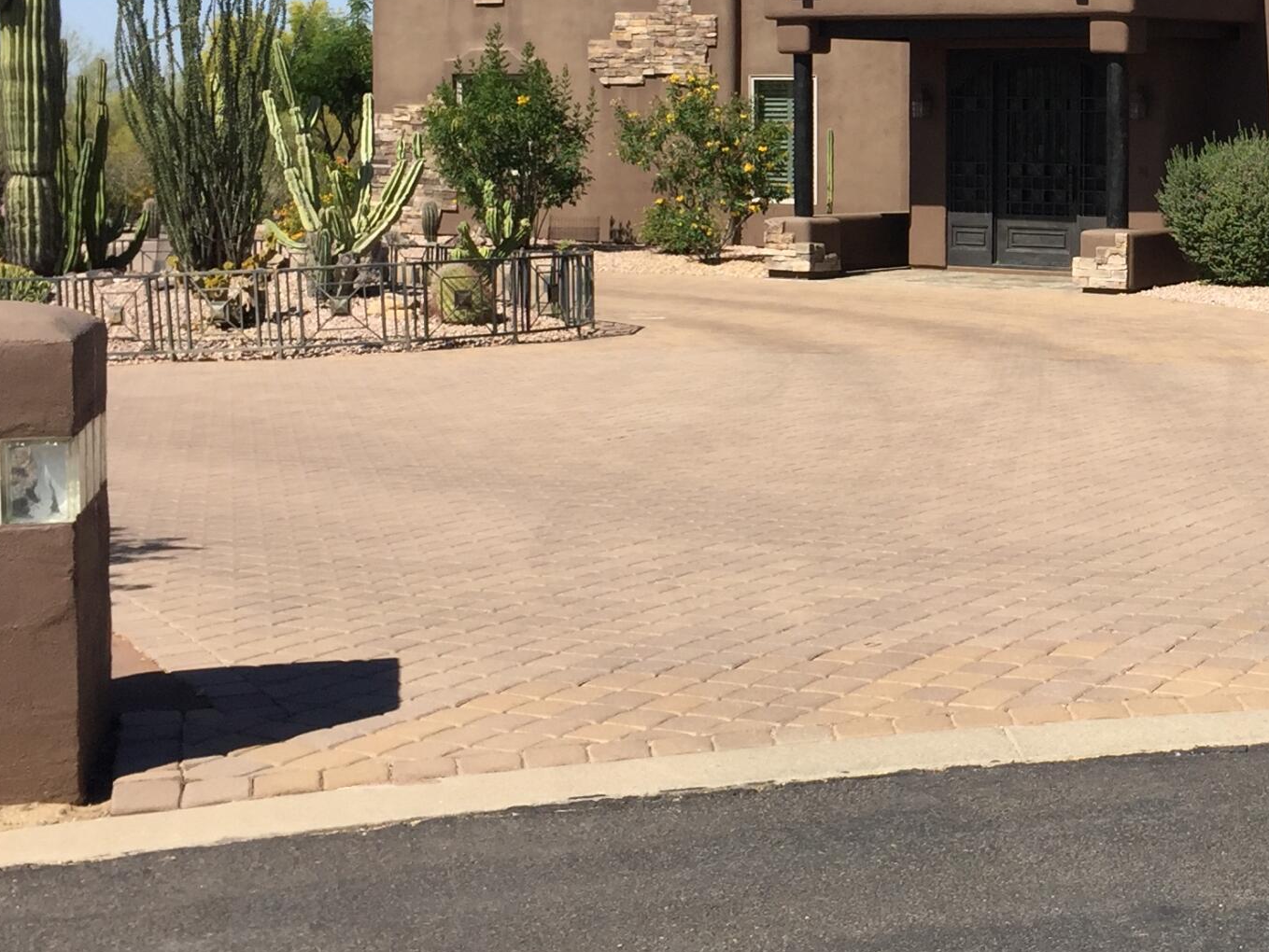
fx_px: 2347
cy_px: 216
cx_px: 1155
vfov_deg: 22.7
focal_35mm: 64
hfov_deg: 29.0
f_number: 2.2
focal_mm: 4.15
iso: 32
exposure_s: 1/2083
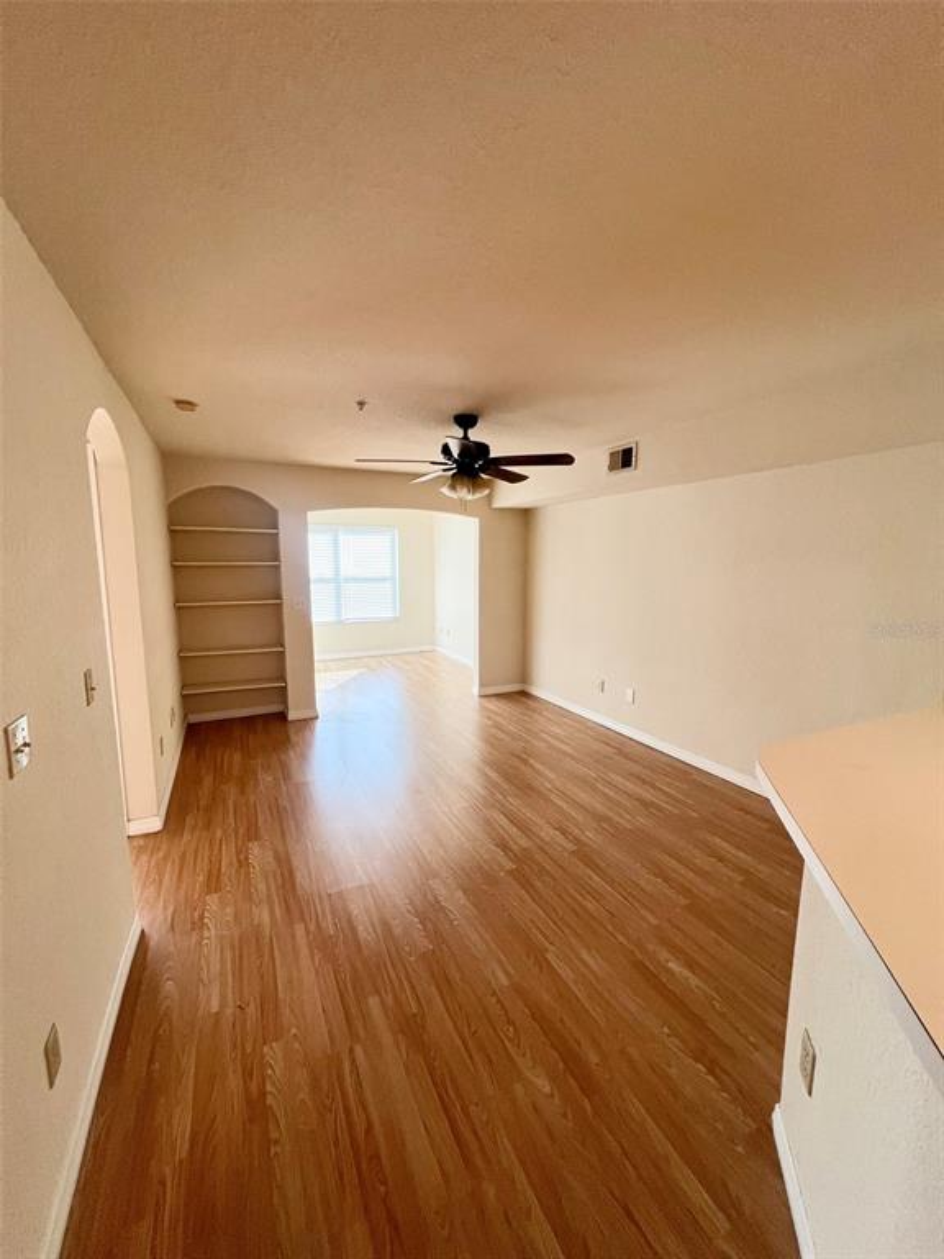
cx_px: 472
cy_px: 630
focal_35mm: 13
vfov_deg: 106.2
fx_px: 473
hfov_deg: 89.9
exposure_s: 1/120
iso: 100
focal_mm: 1.57
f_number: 1.8
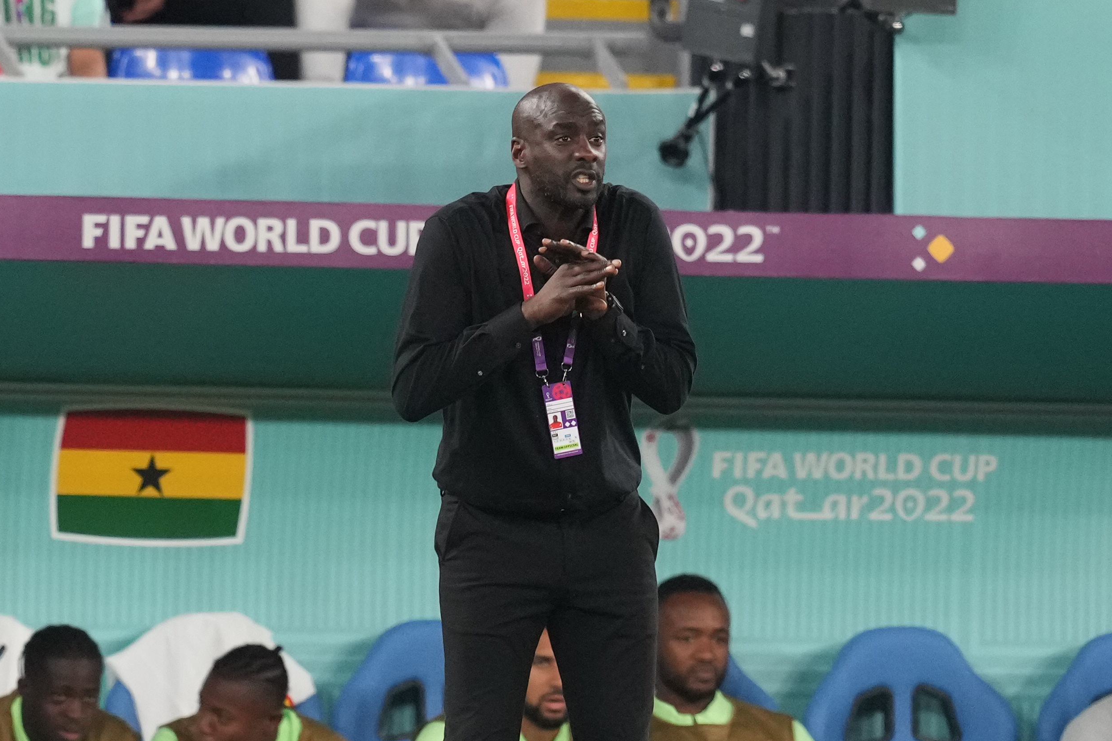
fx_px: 12385
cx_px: 555
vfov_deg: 3.4
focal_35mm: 401
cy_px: 370
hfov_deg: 5.1
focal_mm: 400
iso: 3200
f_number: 3.2
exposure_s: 1/2000
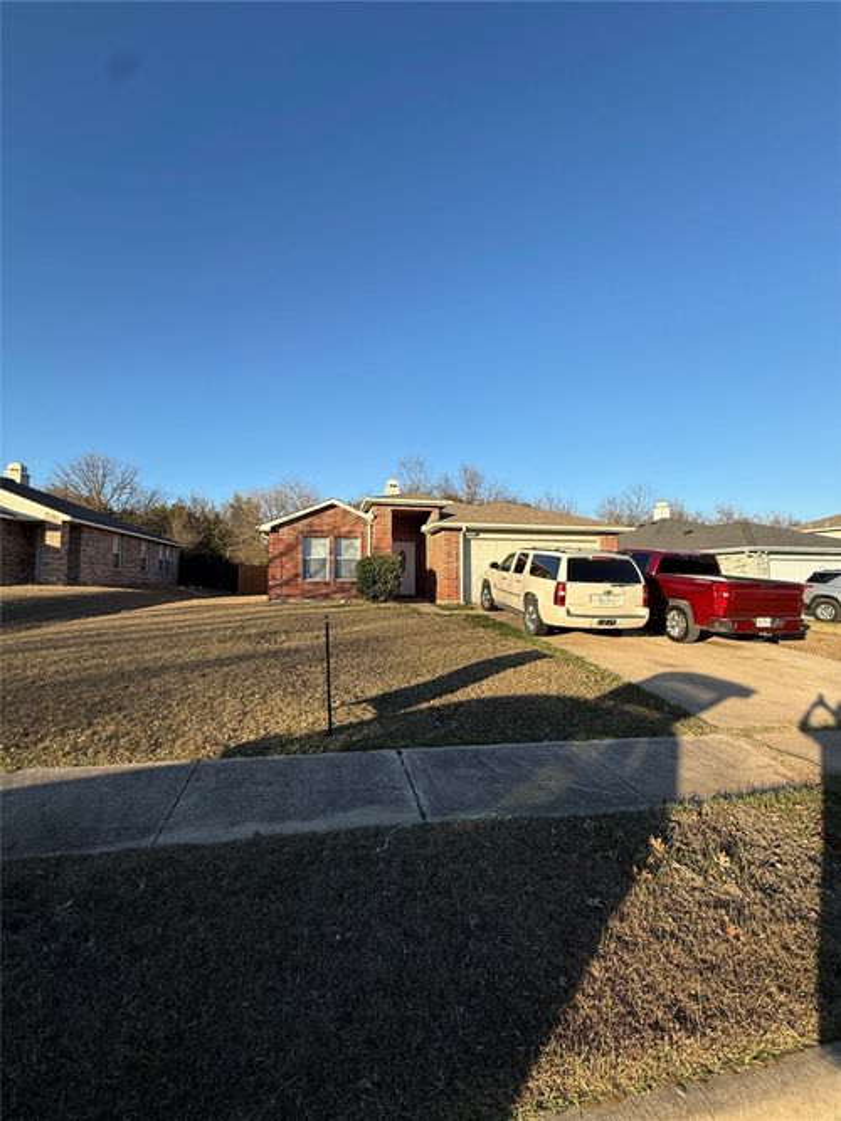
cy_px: 560
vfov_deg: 102.1
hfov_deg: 85.7
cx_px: 420
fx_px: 454
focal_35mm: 14
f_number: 2.2
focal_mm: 2.22
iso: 50
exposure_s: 1/1125
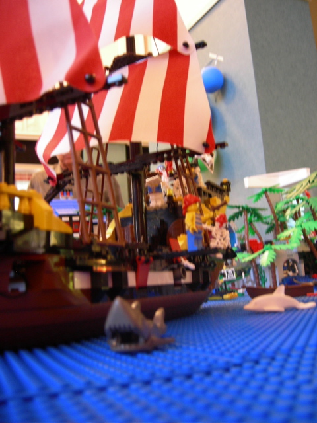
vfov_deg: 51.4
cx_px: 158
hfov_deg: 39.7
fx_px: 440
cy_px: 212
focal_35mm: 36
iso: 200
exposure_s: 1/1.8
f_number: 2.7
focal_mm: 7.5
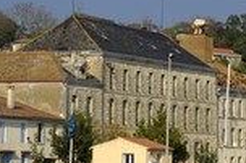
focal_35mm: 249
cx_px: 203
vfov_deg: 5.5
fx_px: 1700
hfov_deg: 8.3
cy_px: 150
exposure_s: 1/160
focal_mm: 60
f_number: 11
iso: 100
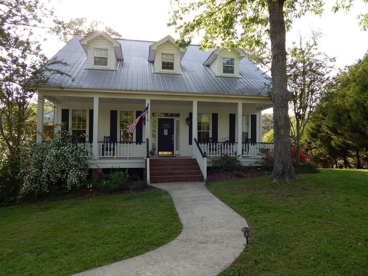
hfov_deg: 73.9
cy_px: 138
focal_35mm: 23
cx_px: 184
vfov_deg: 58.9
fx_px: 245
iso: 125
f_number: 3
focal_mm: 4
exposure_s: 1/320
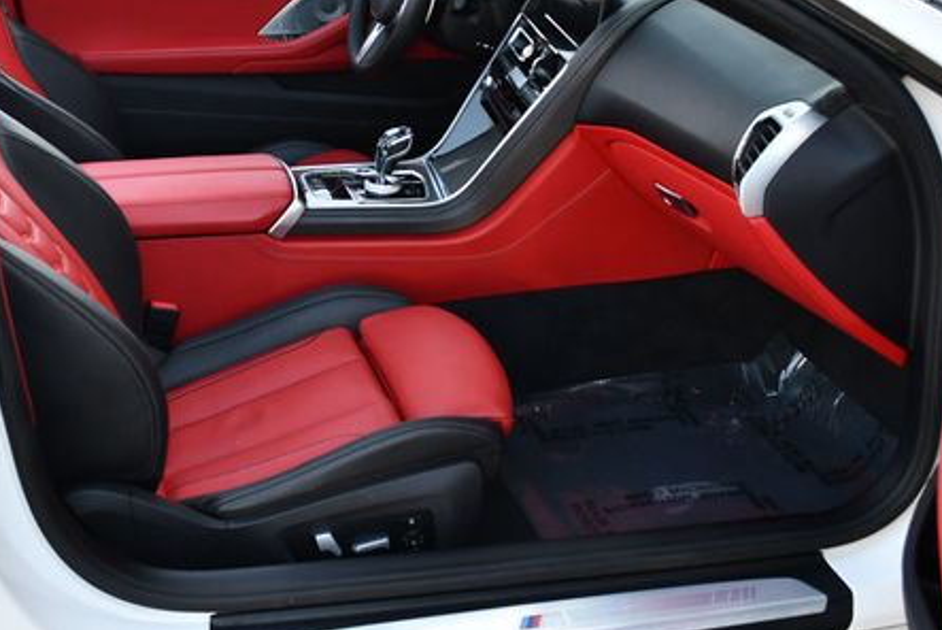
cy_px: 196
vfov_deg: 25.8
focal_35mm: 52
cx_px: 287
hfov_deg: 37.6
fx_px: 1362
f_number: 4.5
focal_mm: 18
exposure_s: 1/250
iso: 400
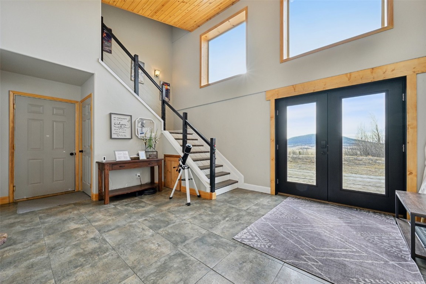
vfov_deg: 81.2
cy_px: 142
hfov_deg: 104.3
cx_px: 213
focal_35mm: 14
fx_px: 166
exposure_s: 1/15
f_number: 13
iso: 180
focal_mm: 14
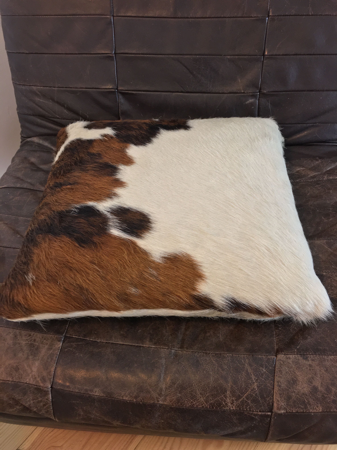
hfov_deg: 48.2
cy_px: 225
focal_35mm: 29
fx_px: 376
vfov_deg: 61.7
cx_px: 168
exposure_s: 1/33
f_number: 2.2
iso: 80
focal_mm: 4.15
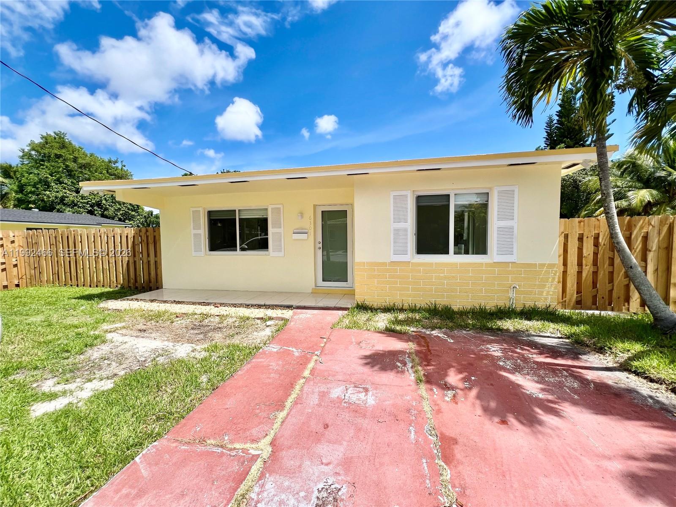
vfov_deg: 89.9
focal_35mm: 13
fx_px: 254
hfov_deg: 106.2
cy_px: 254
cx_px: 338
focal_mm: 1.57
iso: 32
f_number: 1.8
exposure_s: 1/1488
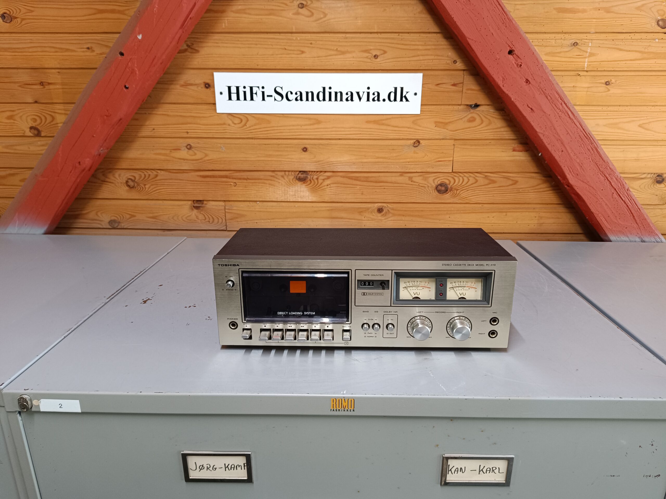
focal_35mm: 24
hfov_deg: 71.6
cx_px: 333
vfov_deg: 56.8
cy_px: 250
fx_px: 462
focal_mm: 5.59
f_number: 1.88
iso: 505
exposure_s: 1/33.3
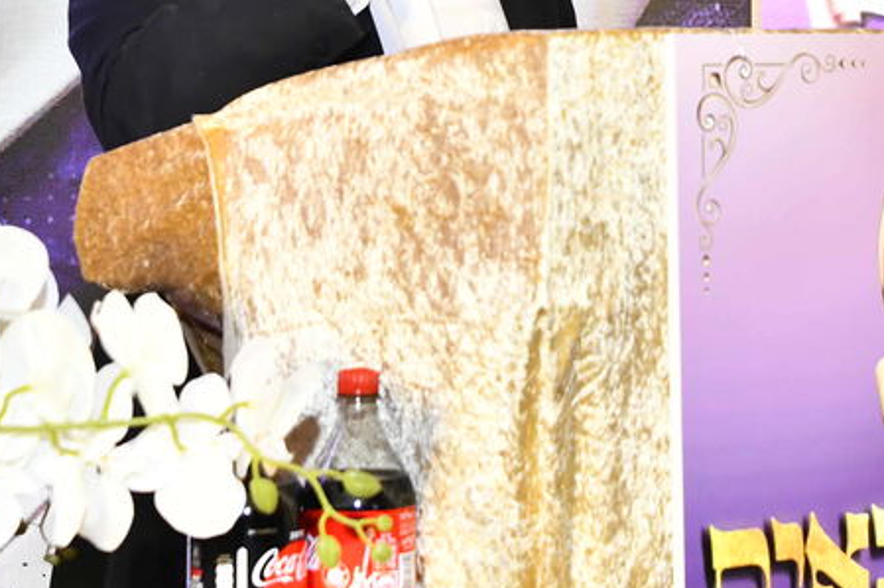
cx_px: 534
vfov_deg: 10.3
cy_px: -168
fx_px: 3215
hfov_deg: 15.6
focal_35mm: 131
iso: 1600
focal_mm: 42
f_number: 5.6
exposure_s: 1/80
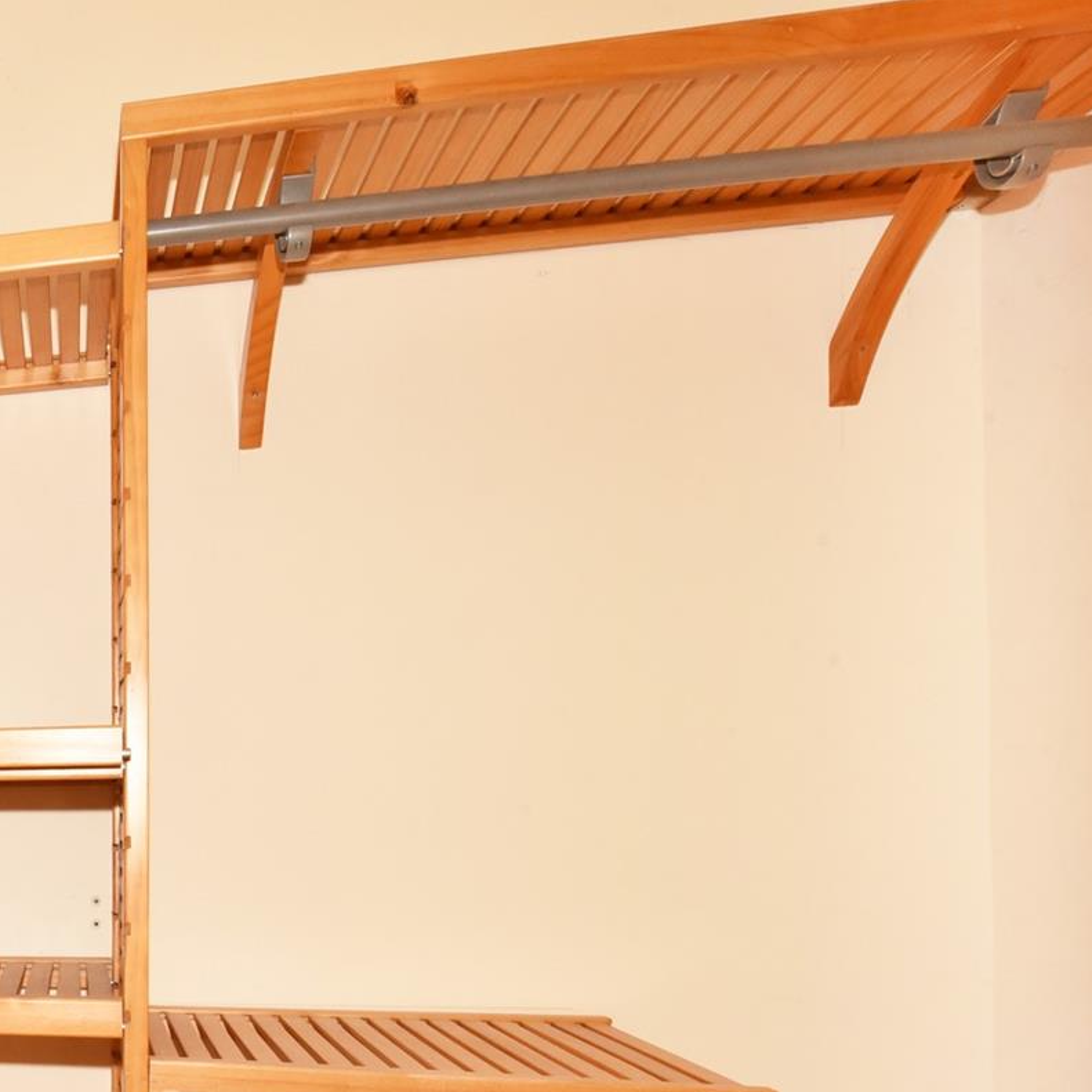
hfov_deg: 38.6
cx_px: -178
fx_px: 1178
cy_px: 809
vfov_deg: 48.0
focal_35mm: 33
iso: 1600
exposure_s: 1/200
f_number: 18
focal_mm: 15
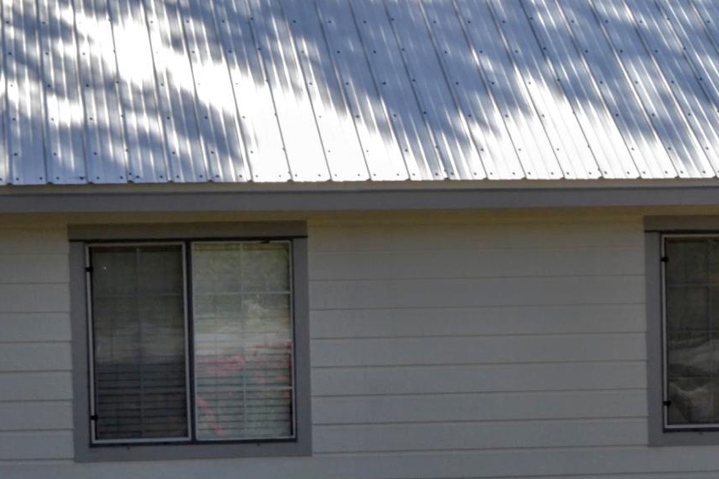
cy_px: 507
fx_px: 3595
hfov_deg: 11.2
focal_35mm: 180
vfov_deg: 7.6
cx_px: 813
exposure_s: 1/200
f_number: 10
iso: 100
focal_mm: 34
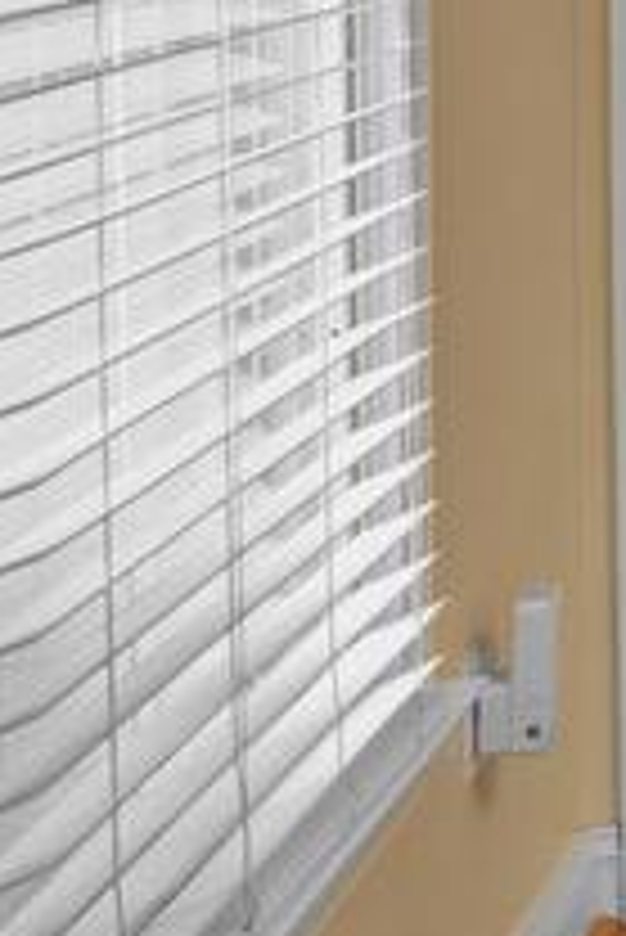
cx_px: 2878
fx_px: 2526
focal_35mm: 97
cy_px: -184
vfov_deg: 19.8
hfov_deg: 7.0
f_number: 9
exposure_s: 1/2
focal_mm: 14
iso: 250
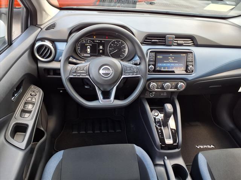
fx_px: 188
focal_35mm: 27
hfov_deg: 65.3
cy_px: 90
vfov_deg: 51.4
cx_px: 120
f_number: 1.9
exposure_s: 1/60.2
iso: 40
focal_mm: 3.58
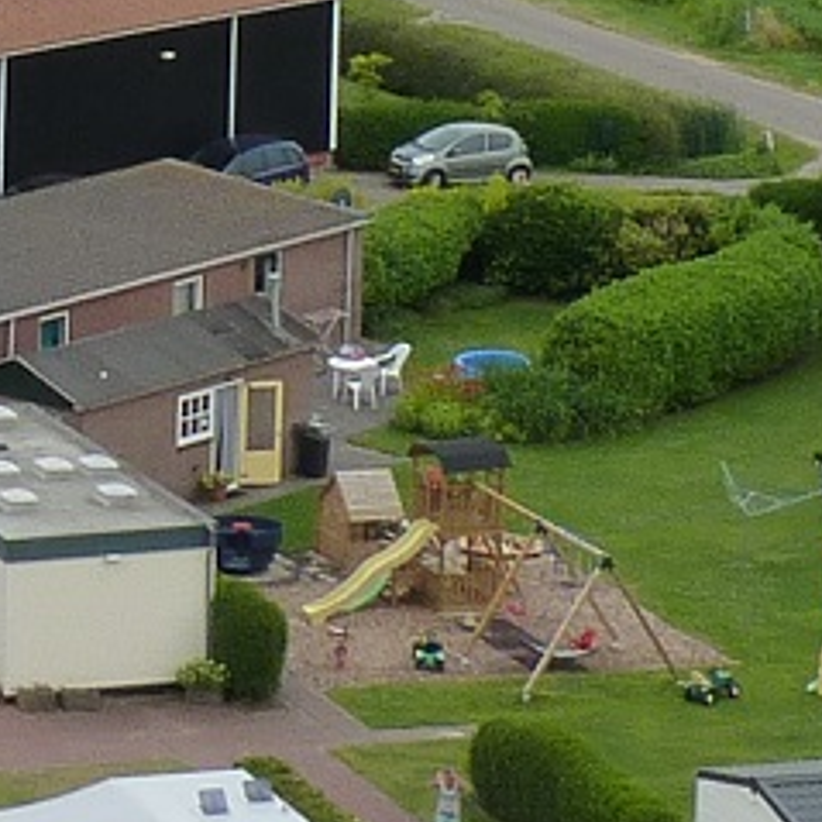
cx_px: -598
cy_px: 110
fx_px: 5964
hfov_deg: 7.7
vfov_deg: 7.9
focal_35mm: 222
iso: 125
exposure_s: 1/160
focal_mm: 5.4
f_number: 4
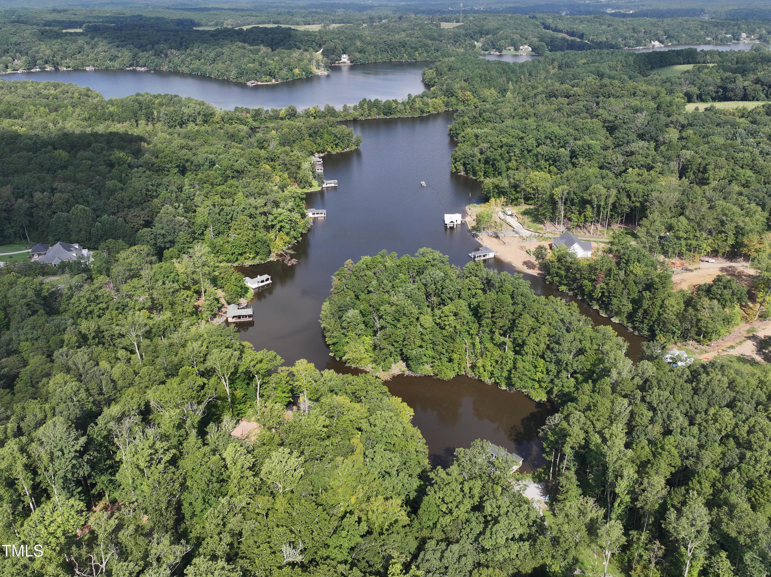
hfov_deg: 71.6
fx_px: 534
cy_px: 288
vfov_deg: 56.8
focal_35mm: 24
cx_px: 386
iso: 100
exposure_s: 1/1500
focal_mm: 12.29
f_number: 2.8
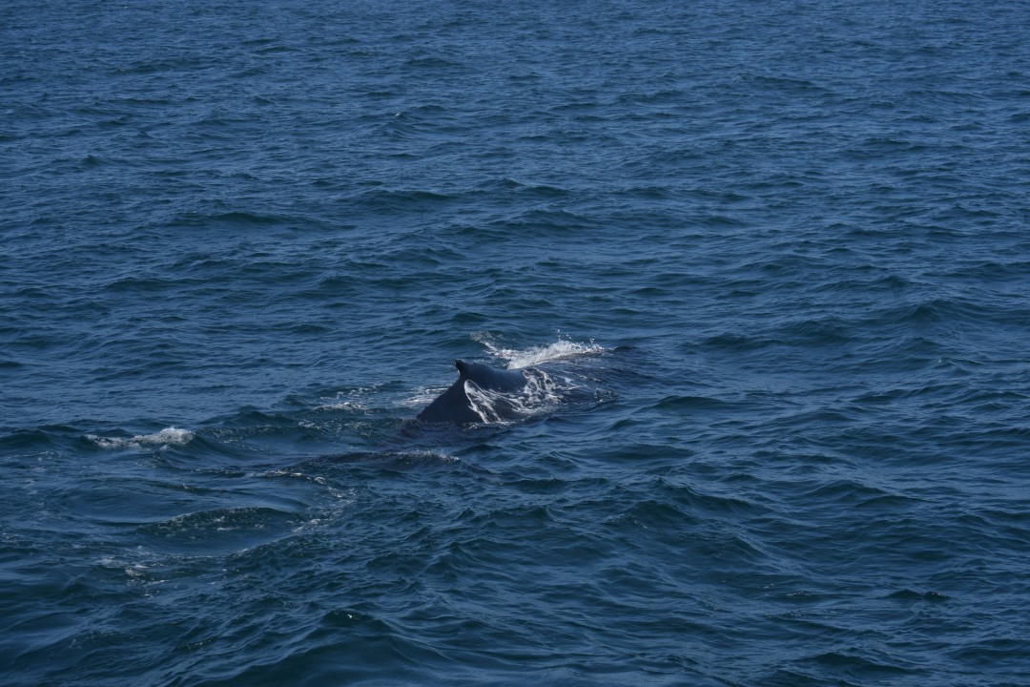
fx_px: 2661
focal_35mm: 93
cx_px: 515
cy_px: 344
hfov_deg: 21.9
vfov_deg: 14.7
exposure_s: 1/1600
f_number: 5.6
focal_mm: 62
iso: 200
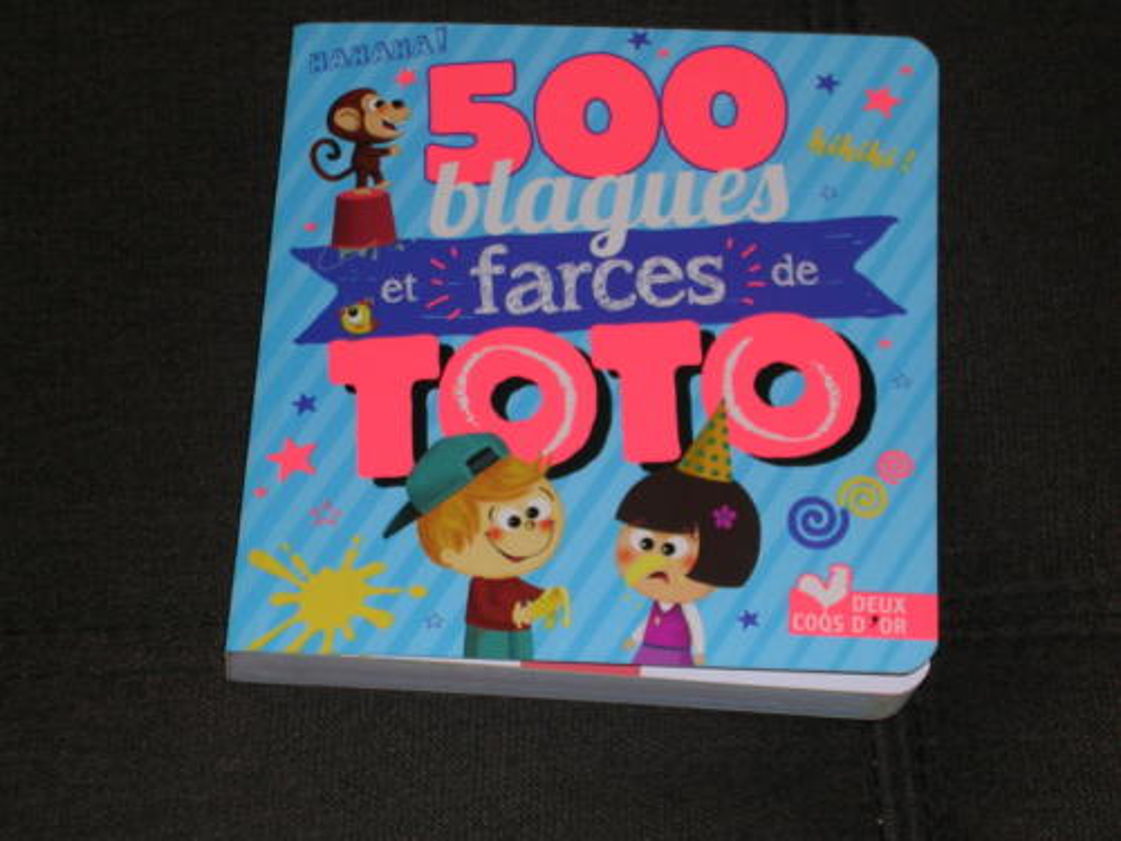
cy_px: 420
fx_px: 3076
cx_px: 560
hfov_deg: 20.7
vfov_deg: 15.6
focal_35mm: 95
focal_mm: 14.5
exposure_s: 1/60.1
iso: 50
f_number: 4.4
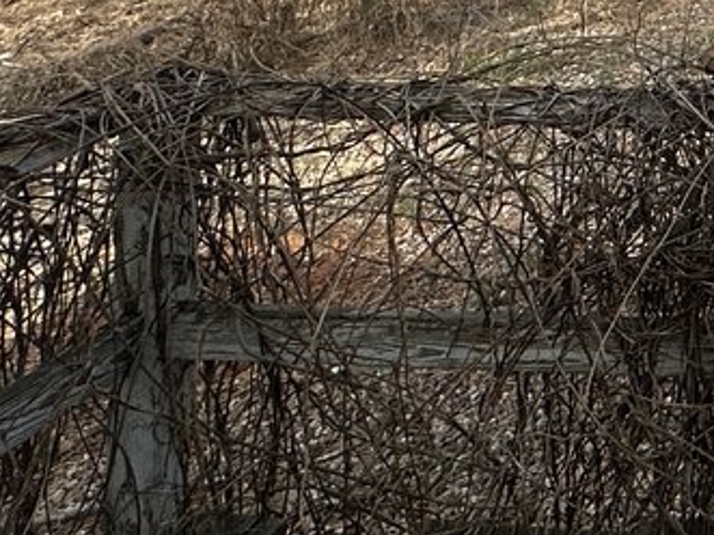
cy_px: -400
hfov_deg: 23.0
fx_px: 1320
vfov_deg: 18.5
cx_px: 1136
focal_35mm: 64
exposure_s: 1/972
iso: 40
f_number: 2.2
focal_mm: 2.22
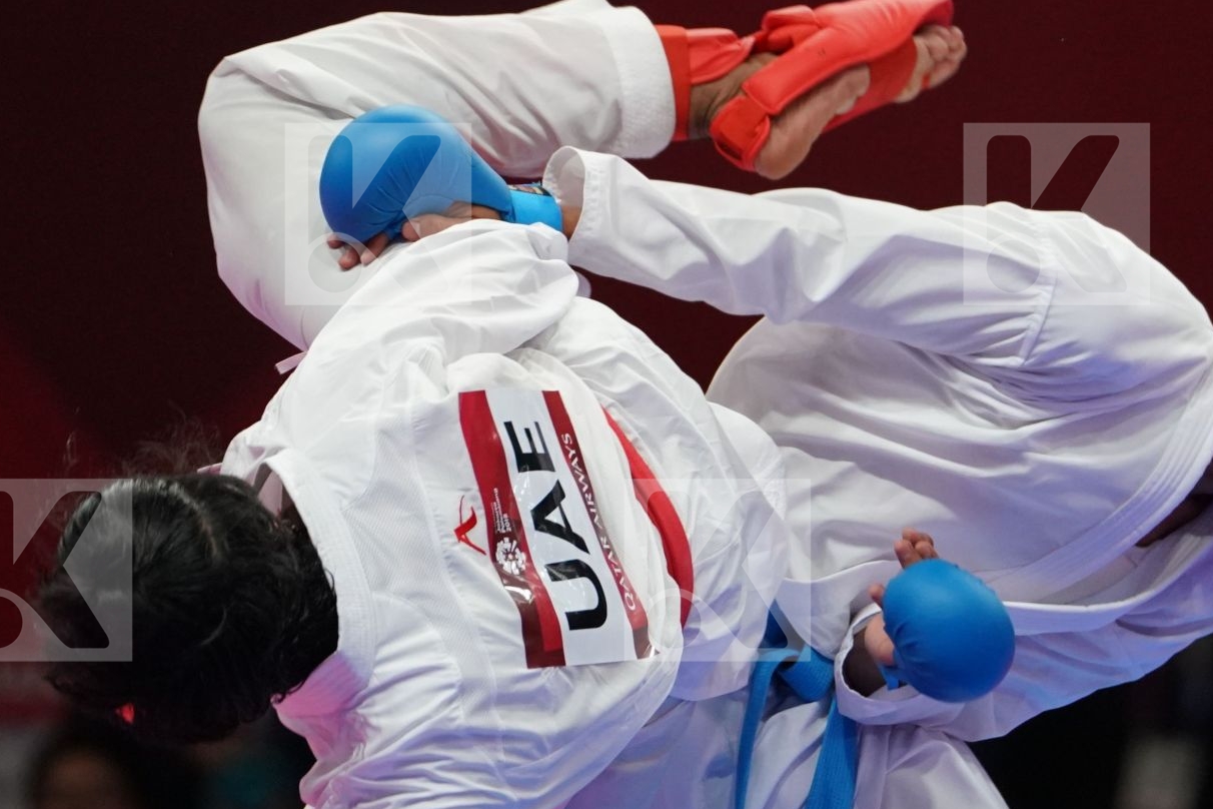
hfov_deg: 3.3
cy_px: 214
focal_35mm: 624
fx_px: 21024
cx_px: 718
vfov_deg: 2.2
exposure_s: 1/1000
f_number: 4
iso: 3200
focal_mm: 280
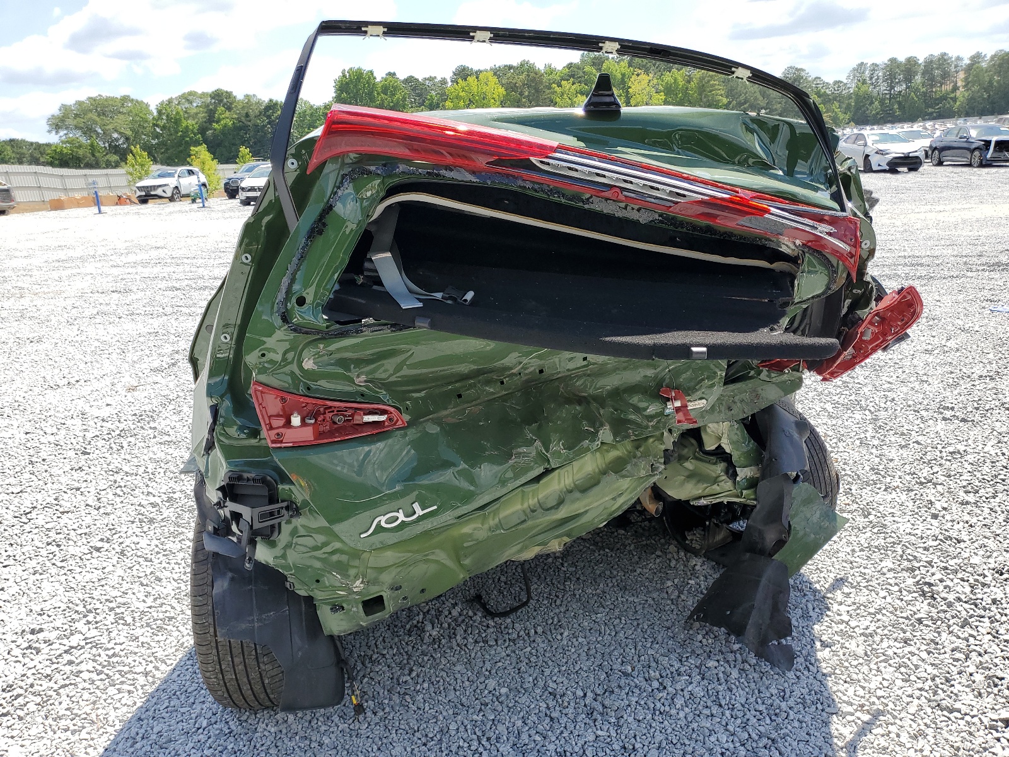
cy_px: 378
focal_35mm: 26
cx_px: 504
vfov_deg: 53.1
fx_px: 758
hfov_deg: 67.3
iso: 50
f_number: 1.5
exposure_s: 1/2000
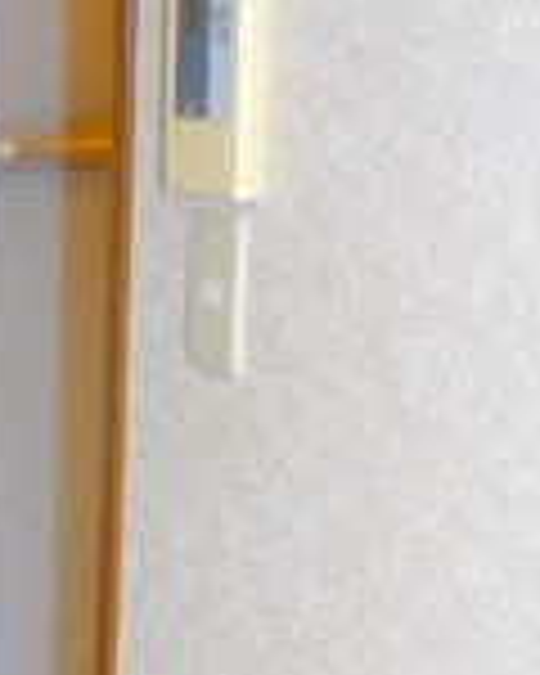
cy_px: 450
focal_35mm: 109
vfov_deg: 17.6
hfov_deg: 13.6
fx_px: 2178
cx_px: -146
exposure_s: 1/125
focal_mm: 5.1
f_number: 2.2
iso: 100
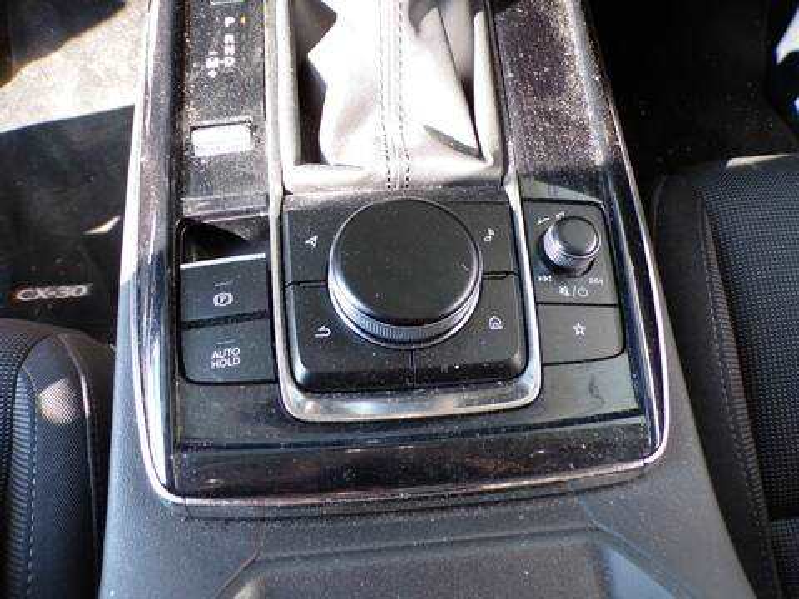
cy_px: 300
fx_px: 554
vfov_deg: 56.8
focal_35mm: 24
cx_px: 400
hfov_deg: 71.6
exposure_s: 1/40
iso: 100
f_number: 3
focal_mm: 4.3
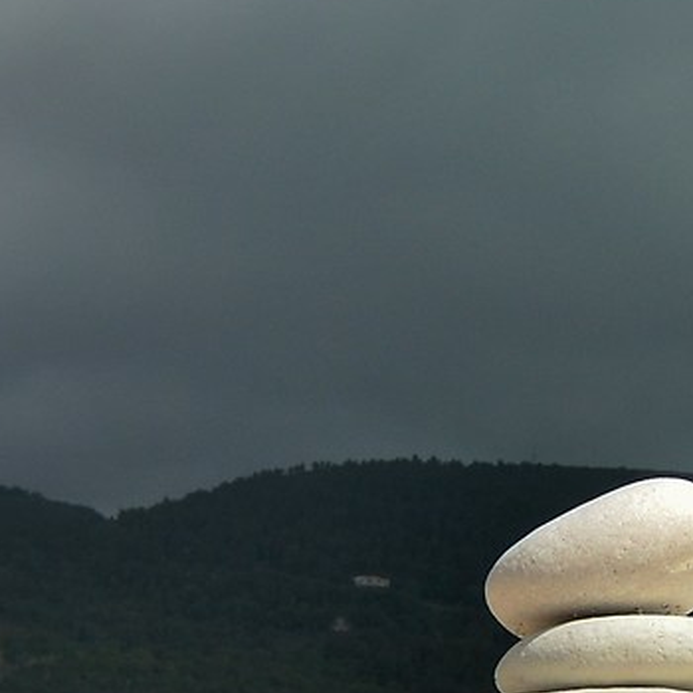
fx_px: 2378
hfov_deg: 16.0
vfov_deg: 16.5
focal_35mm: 105
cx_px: 824
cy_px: 541
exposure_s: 1/1000
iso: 100
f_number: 9
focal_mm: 12
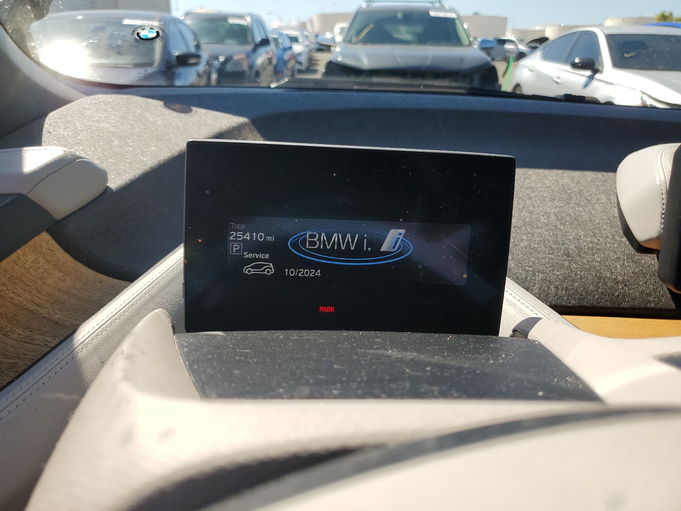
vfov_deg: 53.1
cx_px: 340
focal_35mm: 26
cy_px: 256
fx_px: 511
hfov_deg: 67.3
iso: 50
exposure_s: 1/1667
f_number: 1.5
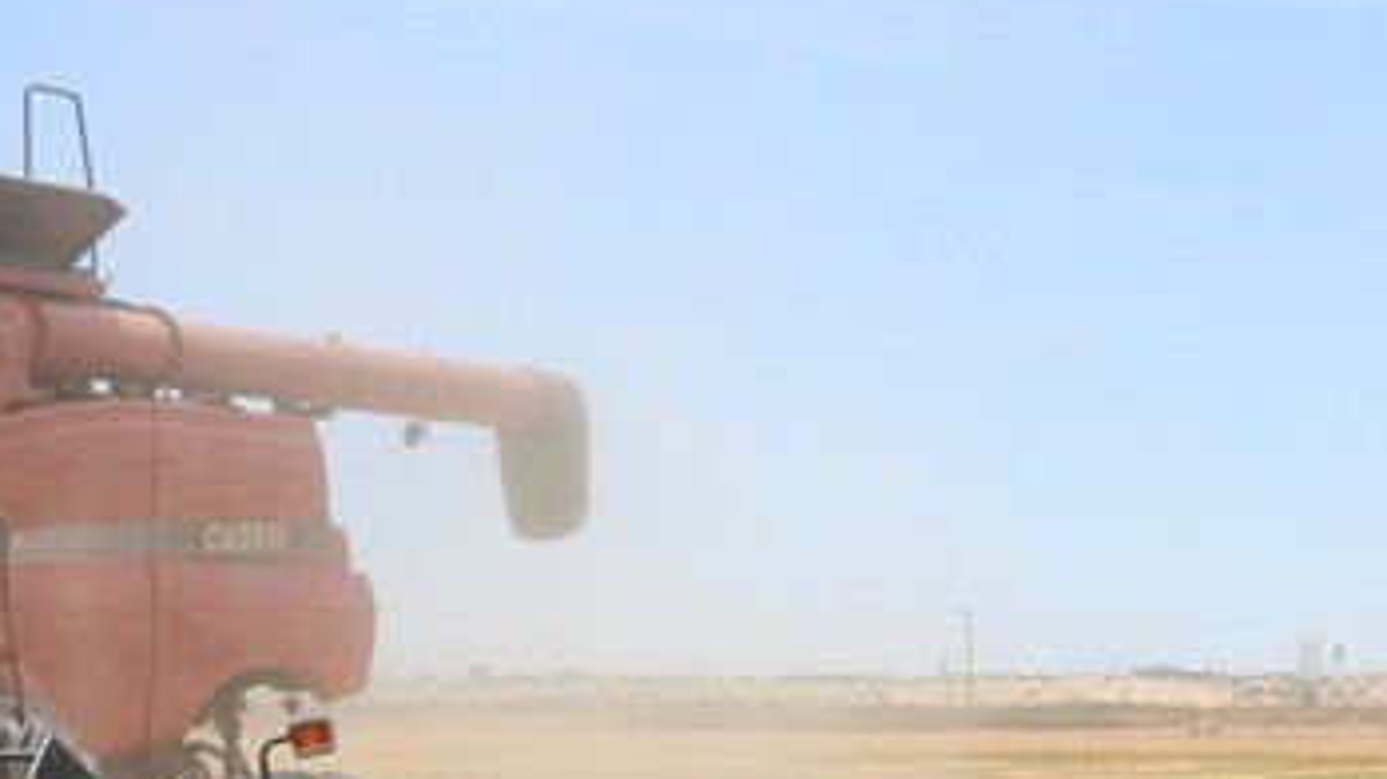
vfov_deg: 9.3
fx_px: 4743
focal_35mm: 129
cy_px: 787
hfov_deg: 16.6
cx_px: 755
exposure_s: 1/400
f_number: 10
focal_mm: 28
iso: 250
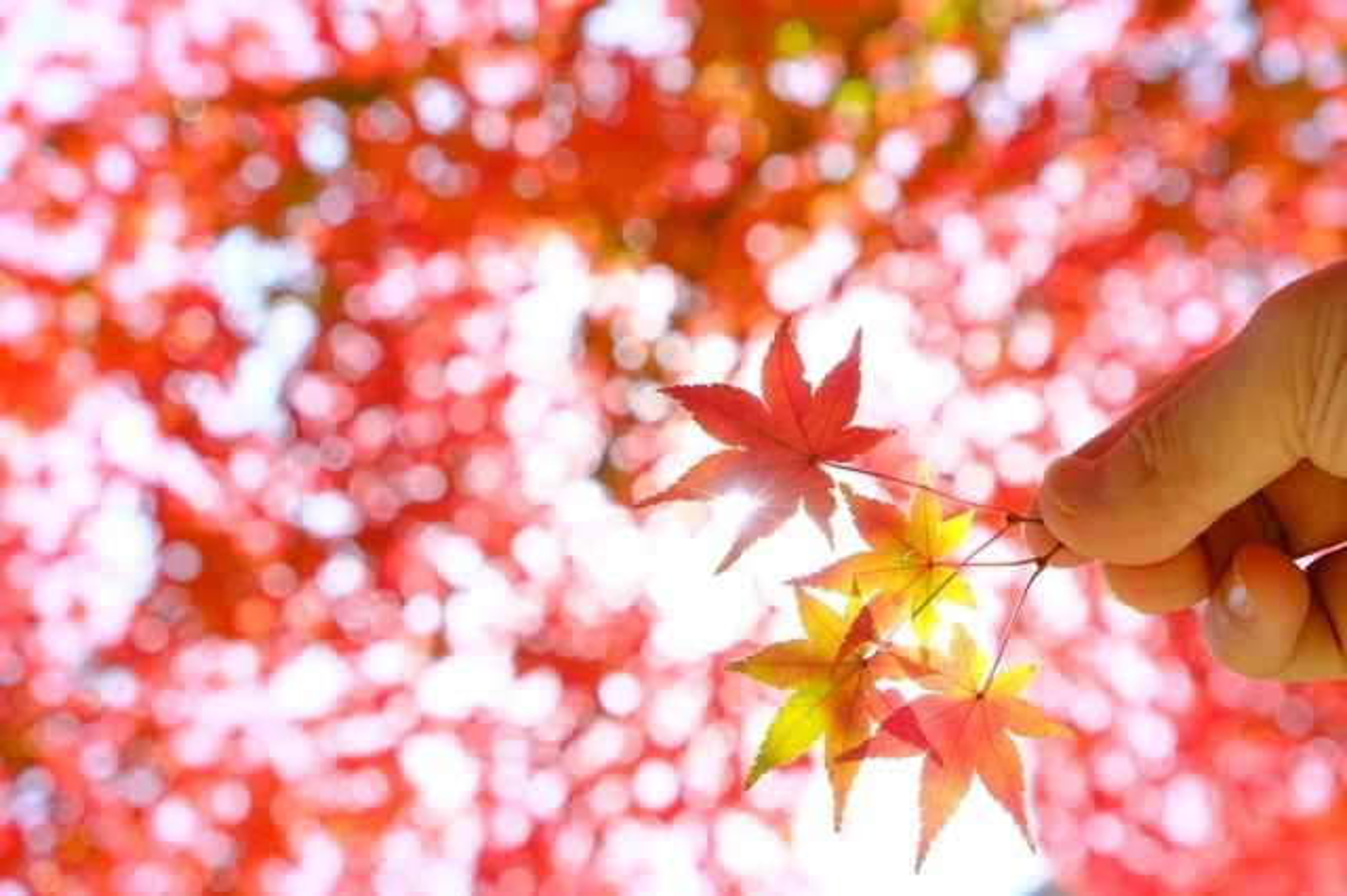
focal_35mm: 83
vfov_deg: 16.4
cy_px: 448
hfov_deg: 24.5
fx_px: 3104
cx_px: 674
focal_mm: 55
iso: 400
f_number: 5.6
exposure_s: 1/420
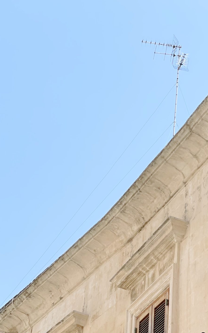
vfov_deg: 20.6
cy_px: 294
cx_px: 184
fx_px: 898
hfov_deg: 13.1
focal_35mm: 99
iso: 25
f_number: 2
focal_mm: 6
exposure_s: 1/1065
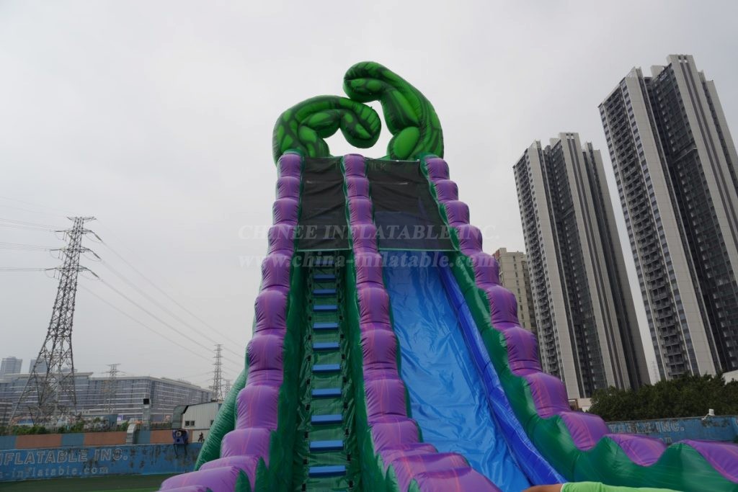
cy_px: 246
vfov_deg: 53.1
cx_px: 369
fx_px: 492
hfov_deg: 73.7
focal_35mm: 24
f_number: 7.1
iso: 100
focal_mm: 16
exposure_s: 1/125
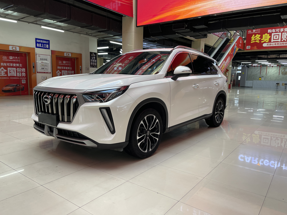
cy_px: 108
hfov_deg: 69.4
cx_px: 144
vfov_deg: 54.9
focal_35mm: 25
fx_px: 207
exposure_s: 1/121
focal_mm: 5.1
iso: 100
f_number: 1.6
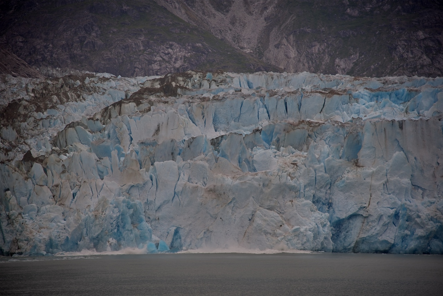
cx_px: 222
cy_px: 148
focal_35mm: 120
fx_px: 1477
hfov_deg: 17.1
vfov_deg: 11.4
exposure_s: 1/250
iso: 110
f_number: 4
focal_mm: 120
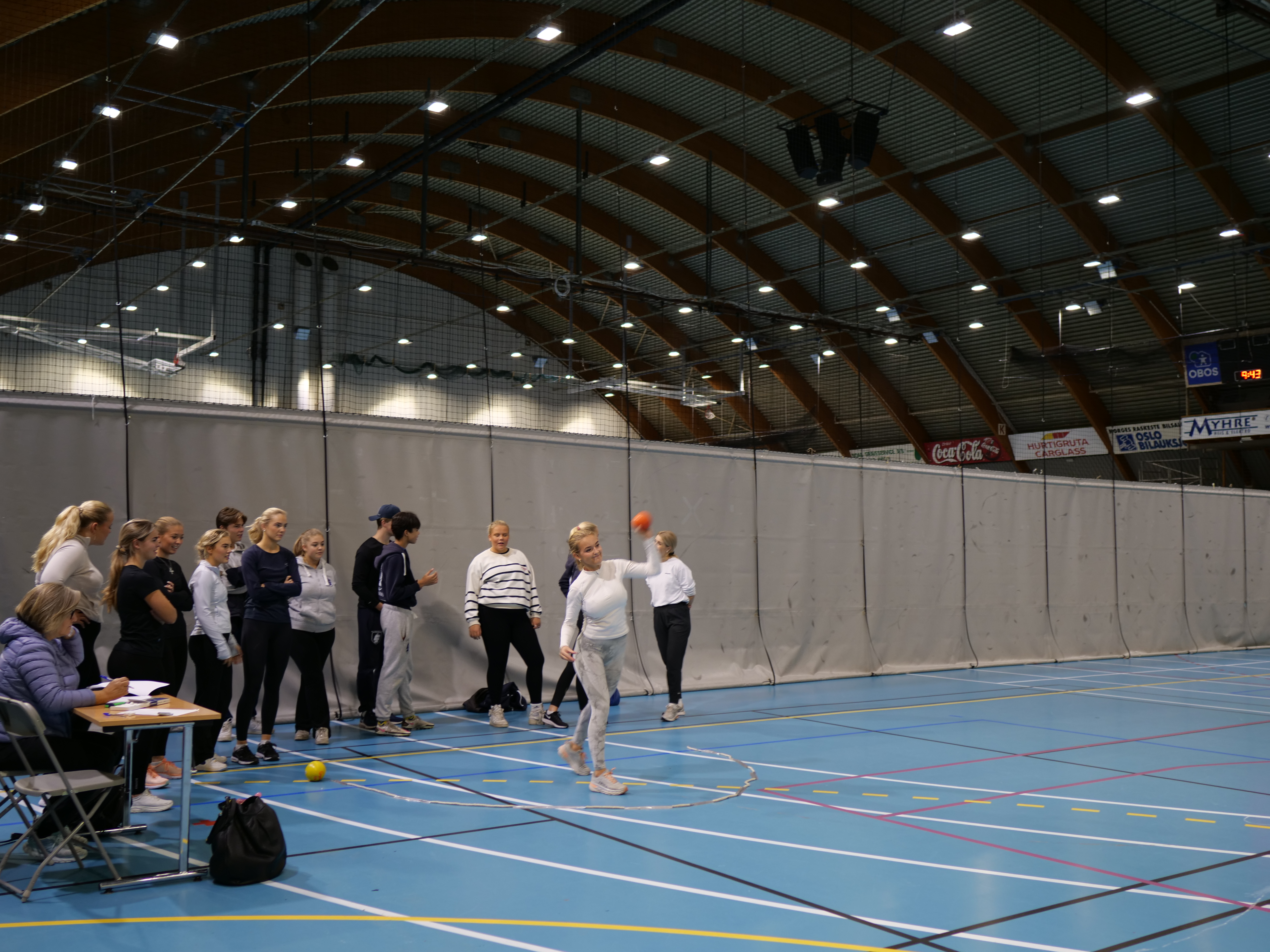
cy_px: 476
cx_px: 635
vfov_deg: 44.2
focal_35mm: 32
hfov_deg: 56.8
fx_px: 1174
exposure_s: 1/60
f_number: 1.4
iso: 200
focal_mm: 16
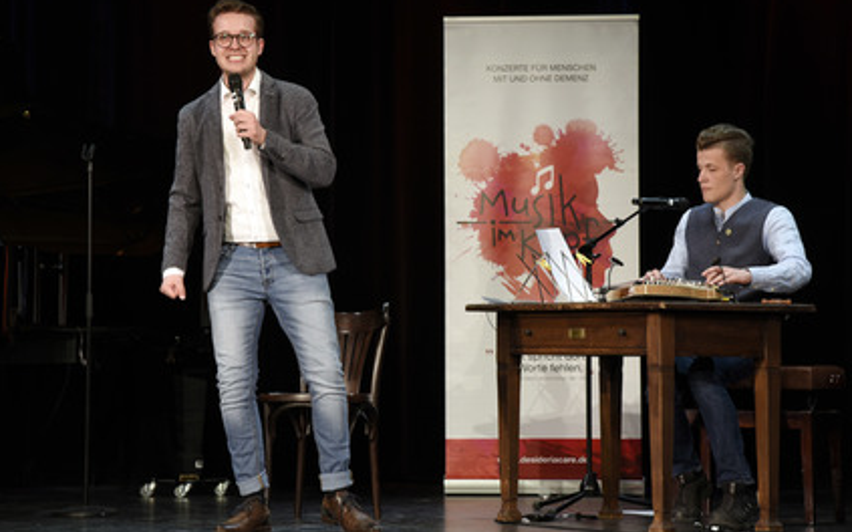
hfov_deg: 18.3
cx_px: 436
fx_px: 2646
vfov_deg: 11.5
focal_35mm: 114
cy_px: 258
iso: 640
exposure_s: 1/80
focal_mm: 105
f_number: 6.3
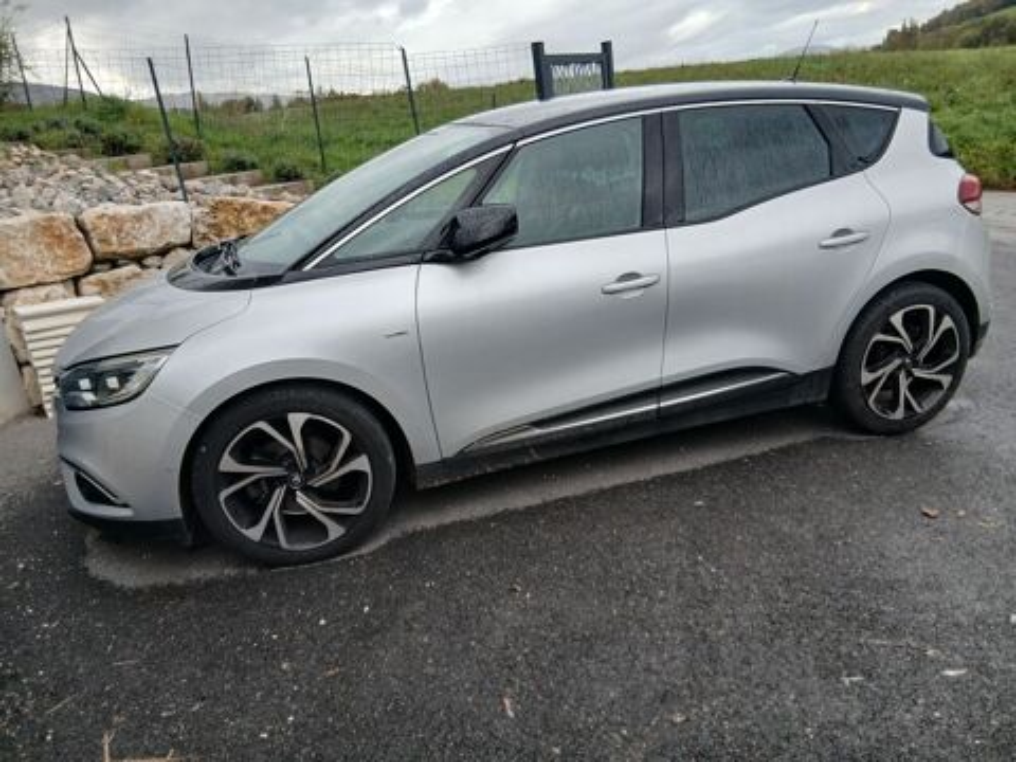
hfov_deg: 67.3
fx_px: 763
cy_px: 381
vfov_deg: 53.1
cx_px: 508
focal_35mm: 26
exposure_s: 1/50
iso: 40
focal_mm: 3.98
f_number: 1.8
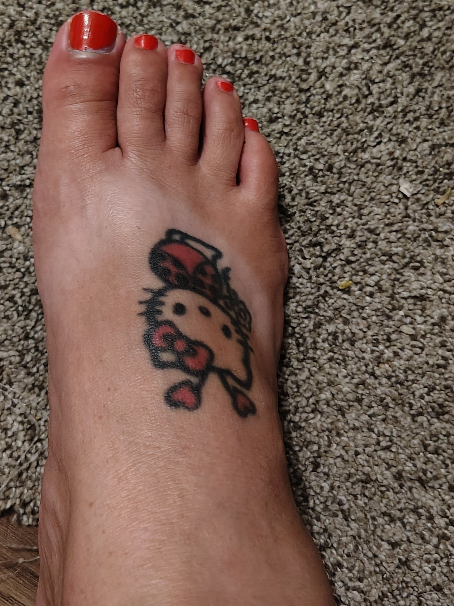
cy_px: 261
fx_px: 665
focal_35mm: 38
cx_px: 164
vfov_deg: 48.8
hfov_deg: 37.4
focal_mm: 5.56
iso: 2182
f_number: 1.8
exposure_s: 1/30
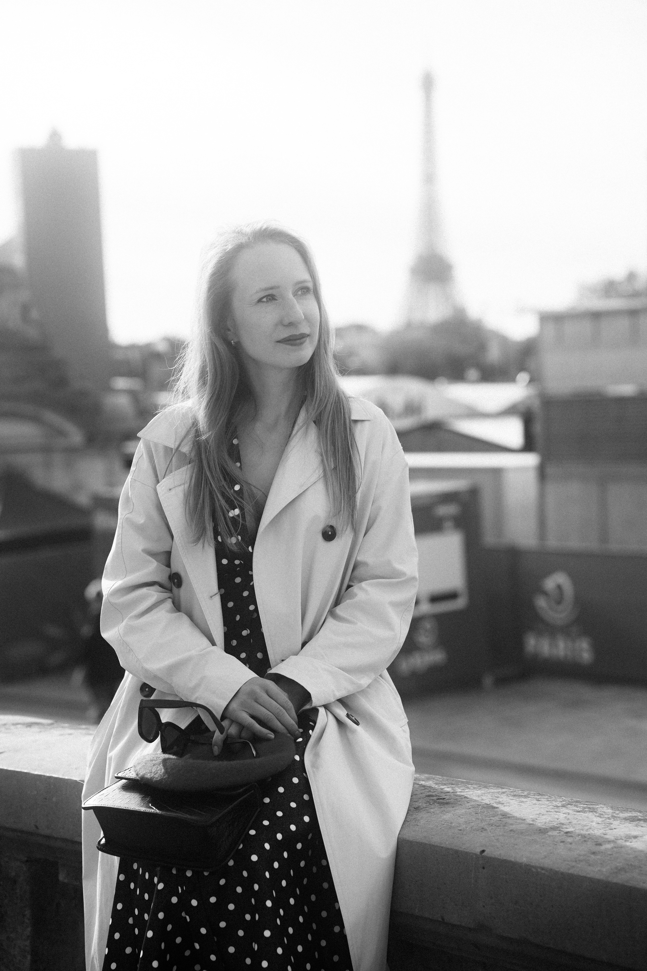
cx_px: 324
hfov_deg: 16.1
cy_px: 486
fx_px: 2291
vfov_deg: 23.9
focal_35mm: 85
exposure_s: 1/640
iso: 100
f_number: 4
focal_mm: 85
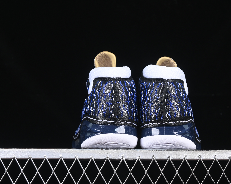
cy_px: 92
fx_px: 581
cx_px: 136
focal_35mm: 85
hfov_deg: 22.5
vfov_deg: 18.1
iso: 160
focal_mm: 50
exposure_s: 1/60
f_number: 6.3
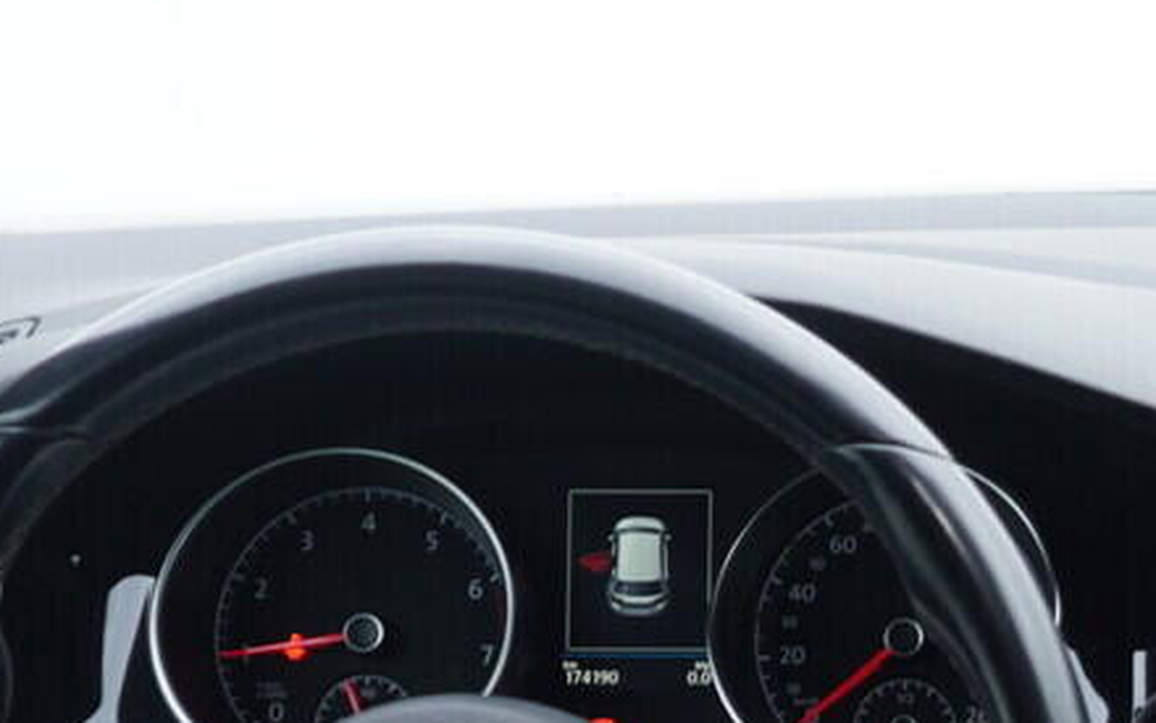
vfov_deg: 10.4
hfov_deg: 16.6
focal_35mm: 120
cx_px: 1411
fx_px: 3781
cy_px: 1180
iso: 200
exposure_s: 1/40
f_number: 2.8
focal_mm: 24
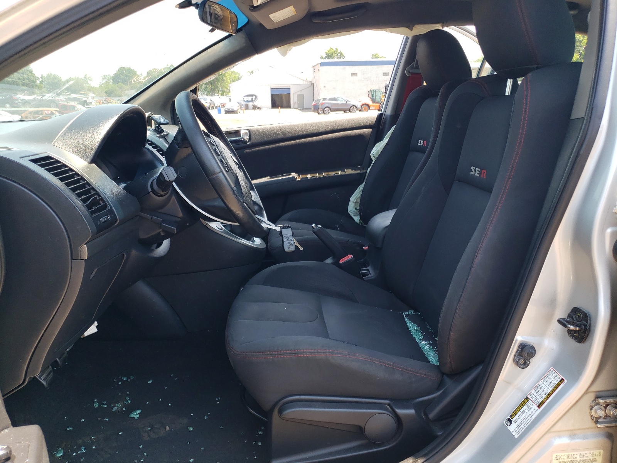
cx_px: 308
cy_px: 232
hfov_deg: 67.3
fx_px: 463
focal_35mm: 26
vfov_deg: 53.1
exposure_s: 1/370
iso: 50
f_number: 1.5
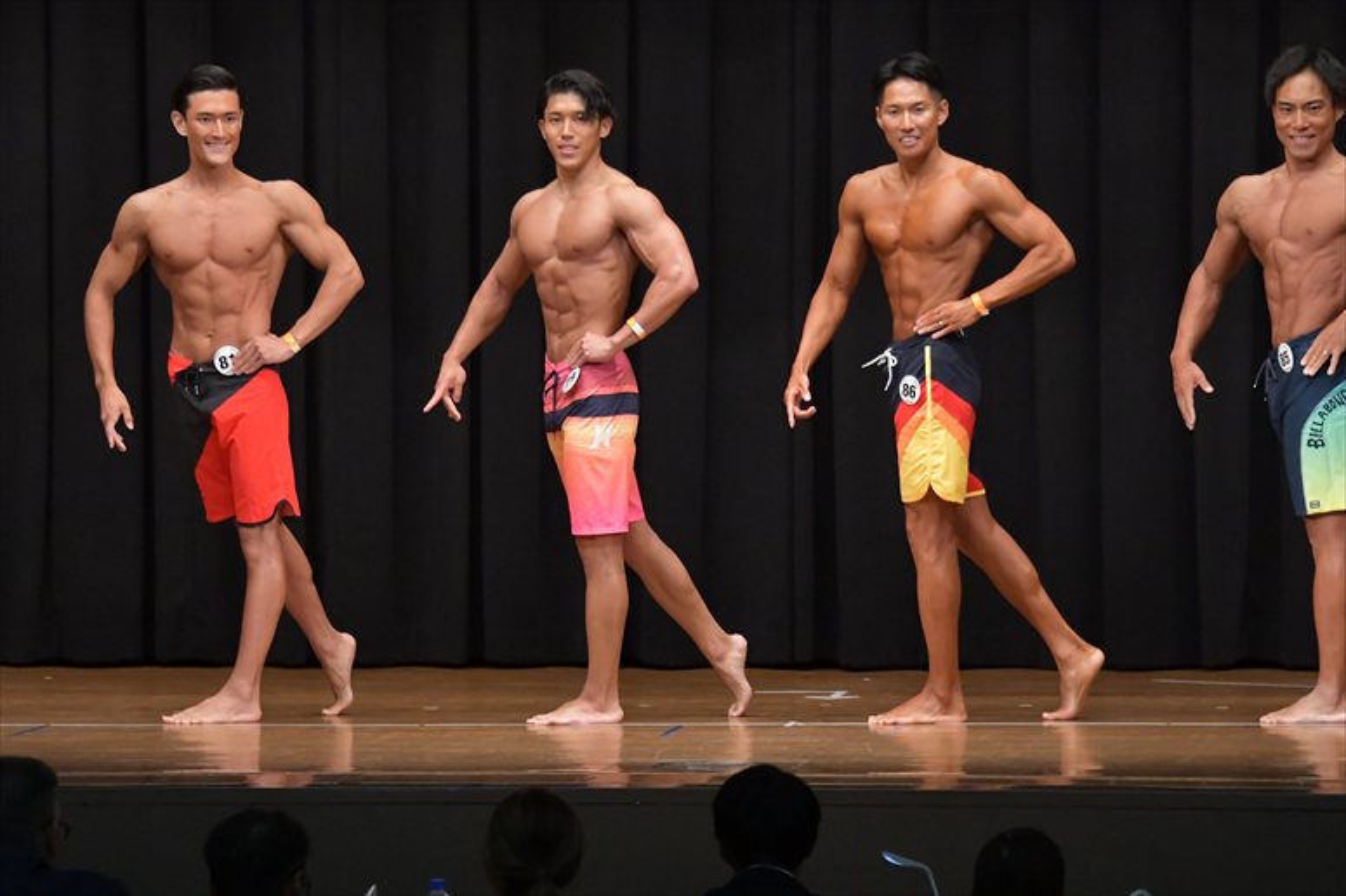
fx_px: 7549
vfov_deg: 6.8
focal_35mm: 202
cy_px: 448
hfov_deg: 10.2
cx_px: 673
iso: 6400
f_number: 5.6
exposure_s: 1/400
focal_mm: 135
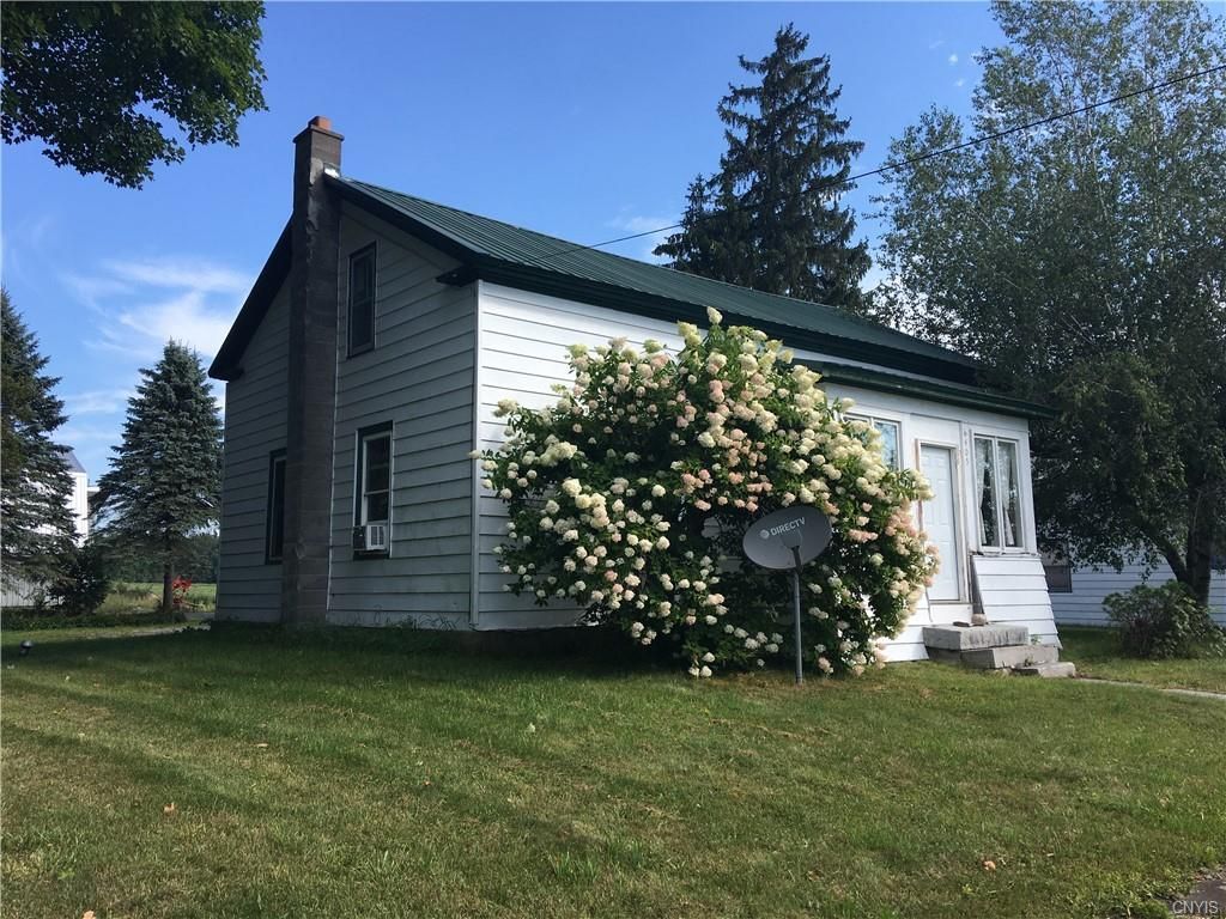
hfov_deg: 61.7
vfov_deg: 48.2
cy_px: 460
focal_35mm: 29
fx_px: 1027
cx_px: 613
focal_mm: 4.15
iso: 25
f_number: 2.2
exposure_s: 1/874
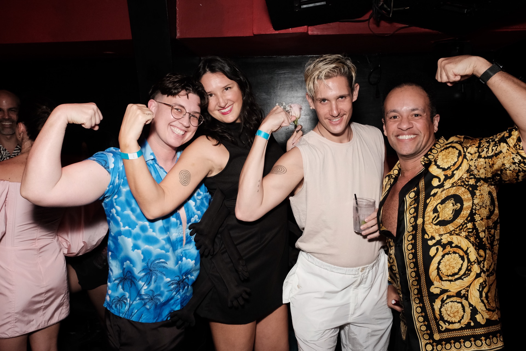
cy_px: 176
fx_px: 394
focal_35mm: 27
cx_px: 263
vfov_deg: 47.9
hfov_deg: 67.4
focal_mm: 18
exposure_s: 1/30
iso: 2500
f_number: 9
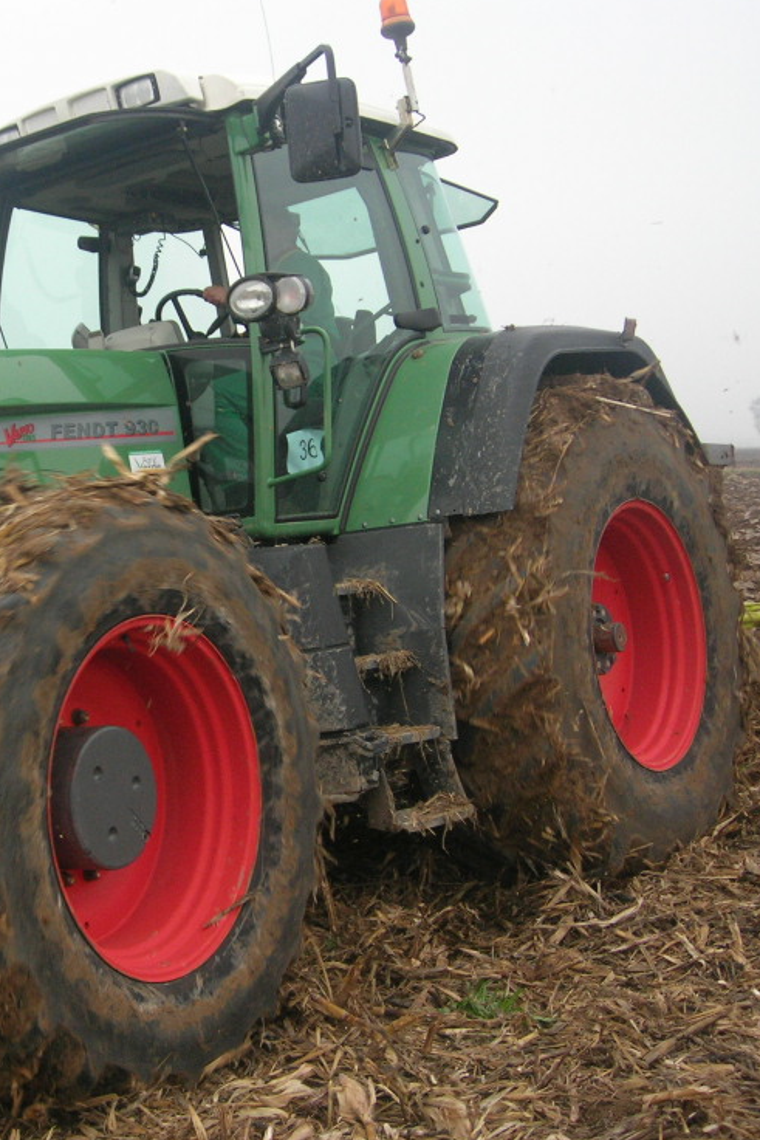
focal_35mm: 55
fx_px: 1741
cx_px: 145
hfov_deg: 24.2
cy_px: 572
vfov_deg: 36.2
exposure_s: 1/140
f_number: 2.8
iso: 100
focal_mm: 7.8
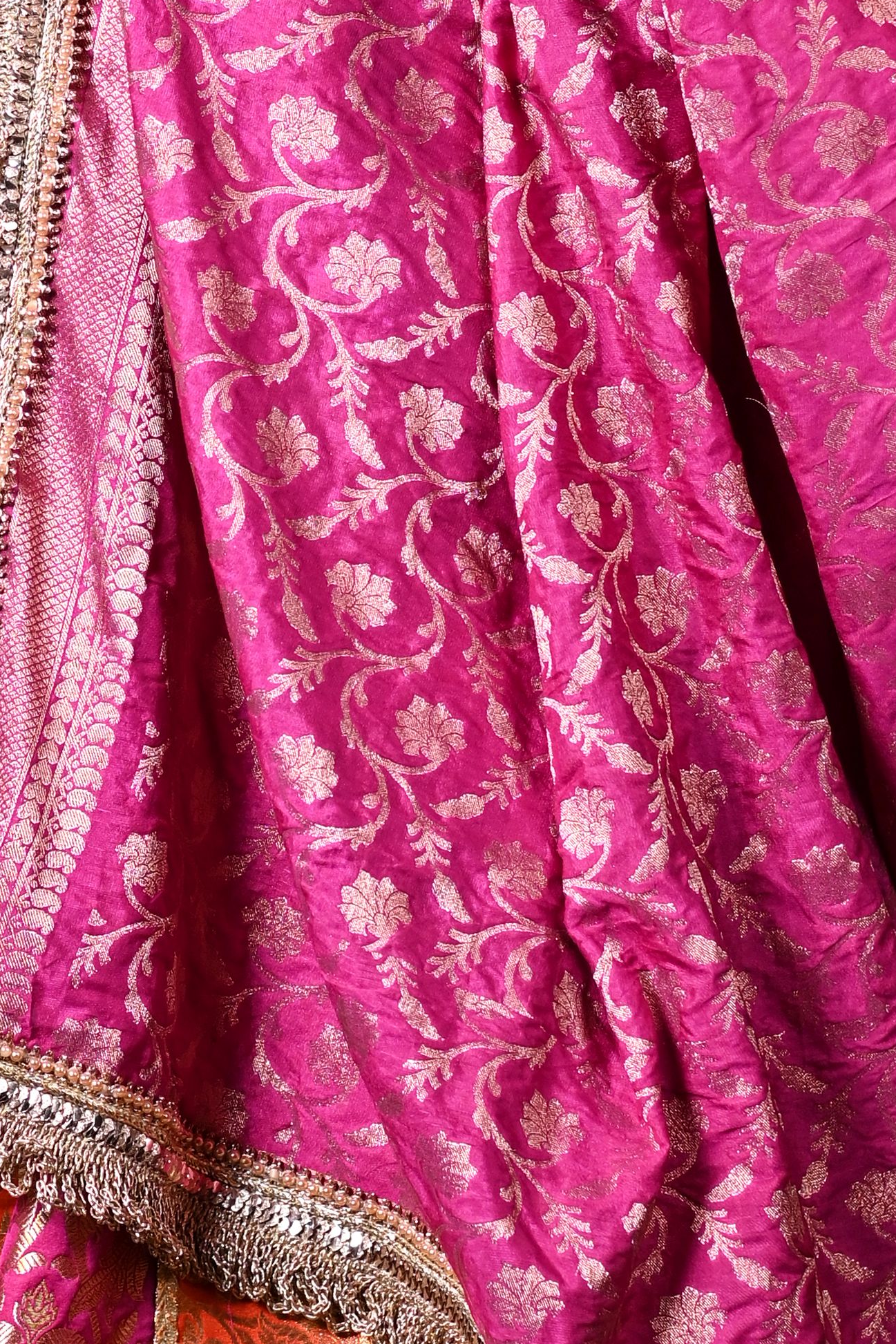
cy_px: 411
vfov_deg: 9.9
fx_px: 7726
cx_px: 203
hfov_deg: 6.6
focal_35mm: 207
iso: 320
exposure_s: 1/160
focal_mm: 50
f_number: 2.8
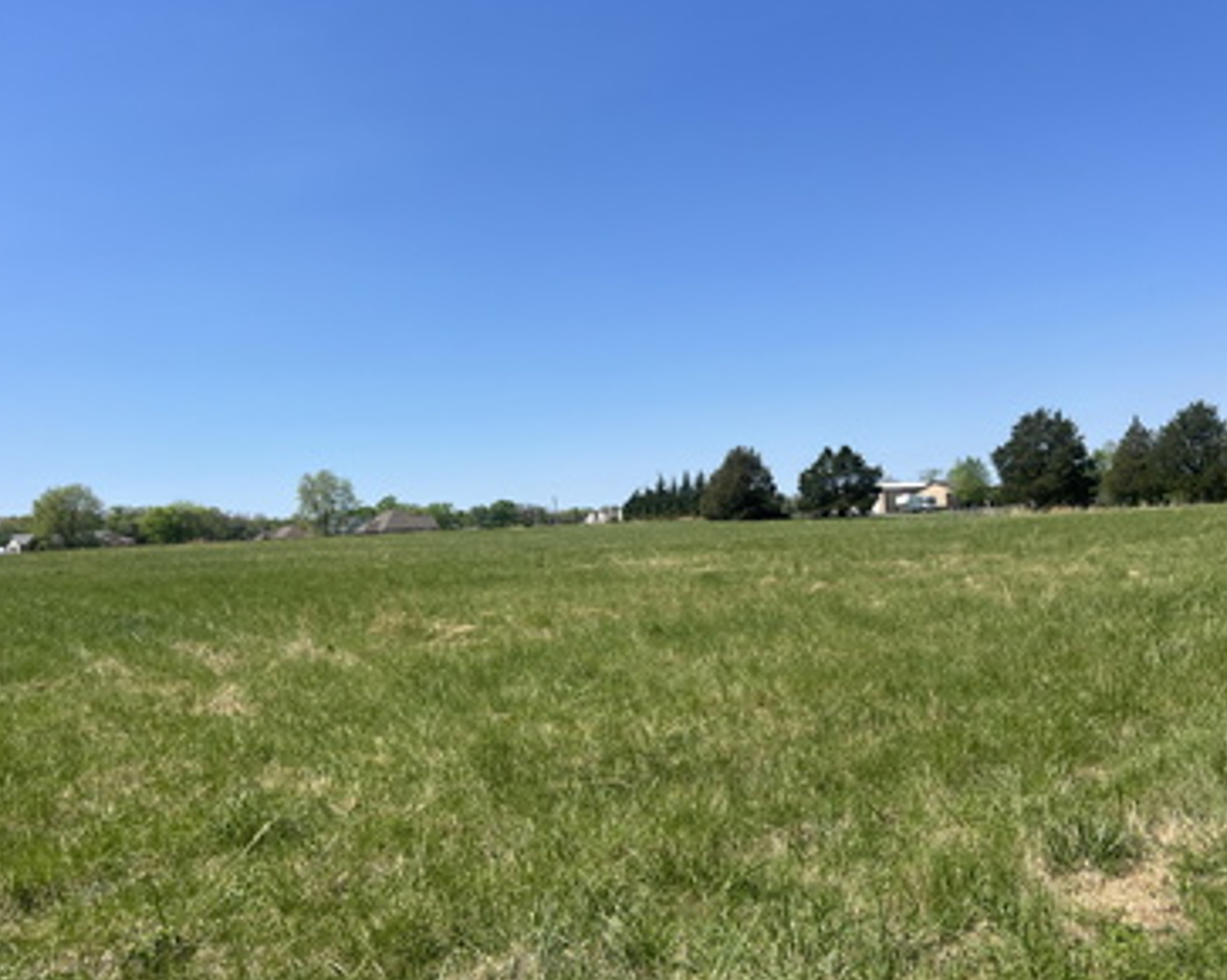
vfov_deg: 51.5
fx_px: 1016
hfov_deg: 62.2
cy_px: 493
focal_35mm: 28
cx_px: 629
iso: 50
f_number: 1.5
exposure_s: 1/5587
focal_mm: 5.7
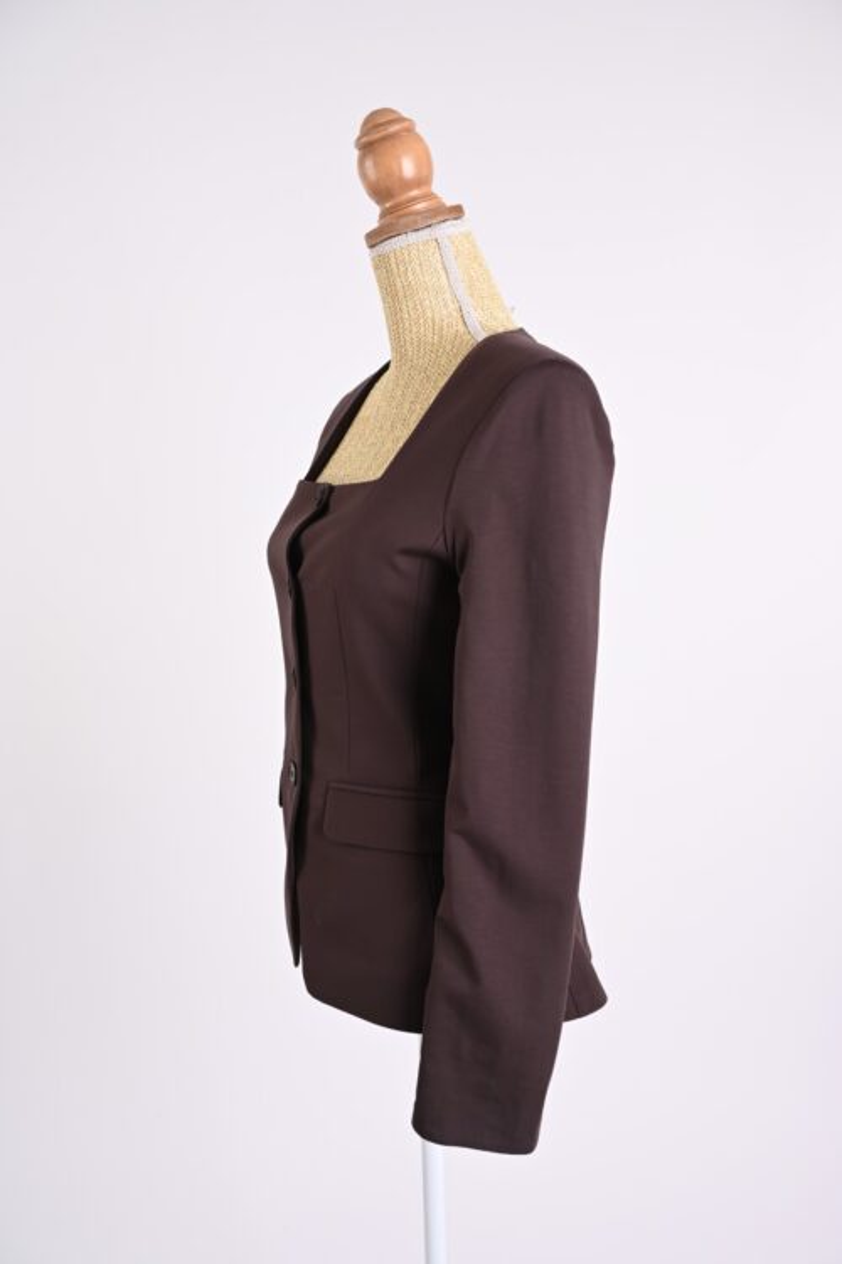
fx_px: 1071
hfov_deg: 42.9
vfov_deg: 61.1
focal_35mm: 30
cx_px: 421
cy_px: 632
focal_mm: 30.5
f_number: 10
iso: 125
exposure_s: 1/125
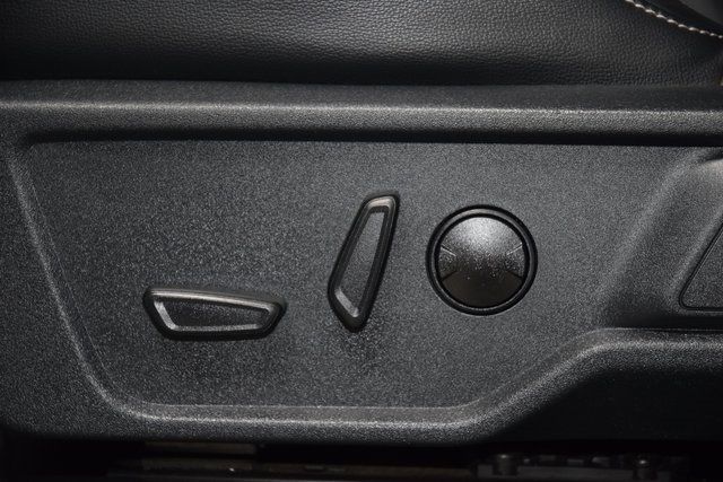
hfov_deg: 19.5
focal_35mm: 105
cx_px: 362
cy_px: 241
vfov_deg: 13.0
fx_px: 2109
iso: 1800
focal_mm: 70
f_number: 4.5
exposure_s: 1/30
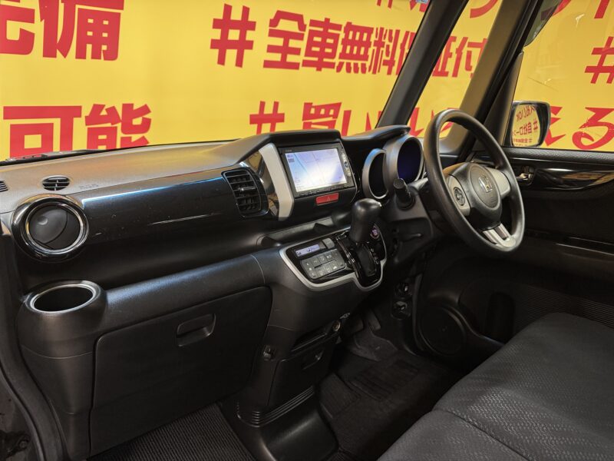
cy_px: 230
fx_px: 426
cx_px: 307
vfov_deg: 56.8
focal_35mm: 24
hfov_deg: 71.6
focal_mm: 6.76
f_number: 1.78
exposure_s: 1/50
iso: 250
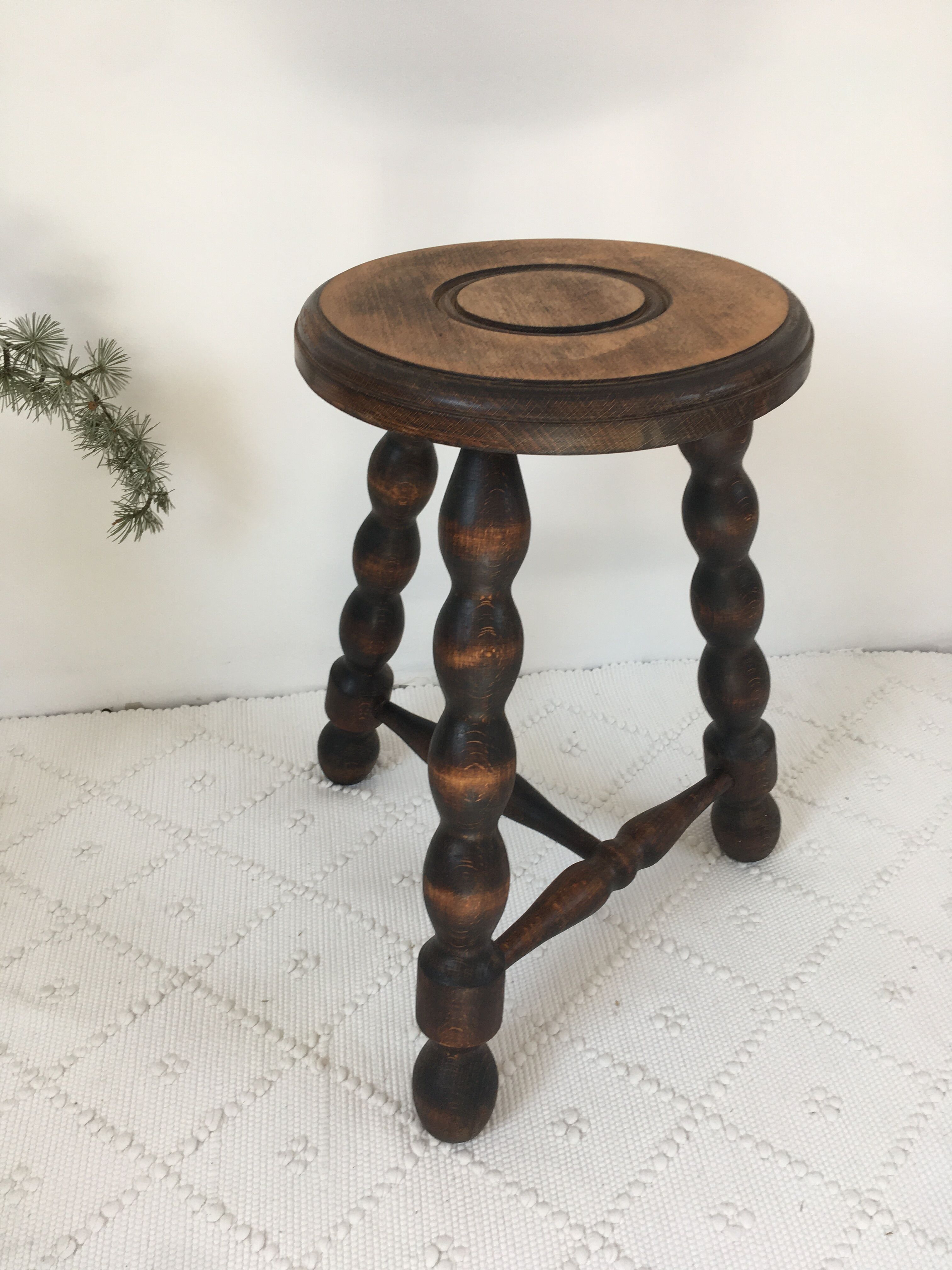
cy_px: 635
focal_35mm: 29
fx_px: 1063
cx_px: 476
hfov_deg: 48.2
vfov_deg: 61.7
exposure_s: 1/100
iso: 32
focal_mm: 4.15
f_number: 2.2
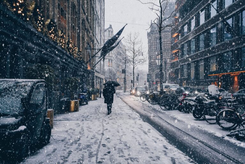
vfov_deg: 37.9
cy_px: 82
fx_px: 238
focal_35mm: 35
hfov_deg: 54.4
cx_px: 122
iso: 1250
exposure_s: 1/160
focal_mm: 35
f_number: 4.5
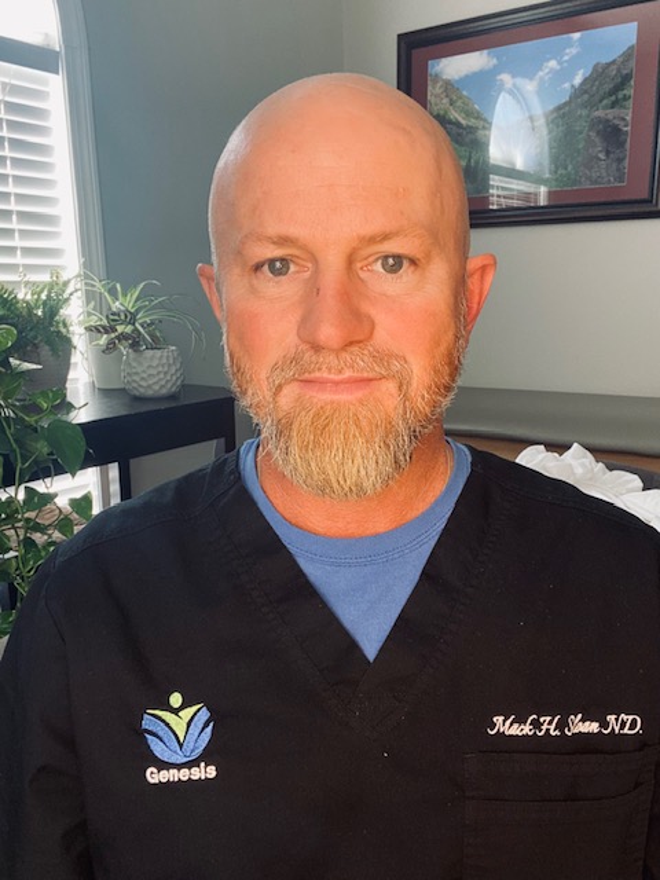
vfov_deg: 60.0
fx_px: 763
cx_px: 330
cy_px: 440
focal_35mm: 30
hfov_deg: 46.8
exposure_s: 1/60
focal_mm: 2.71
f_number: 2.2
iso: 160
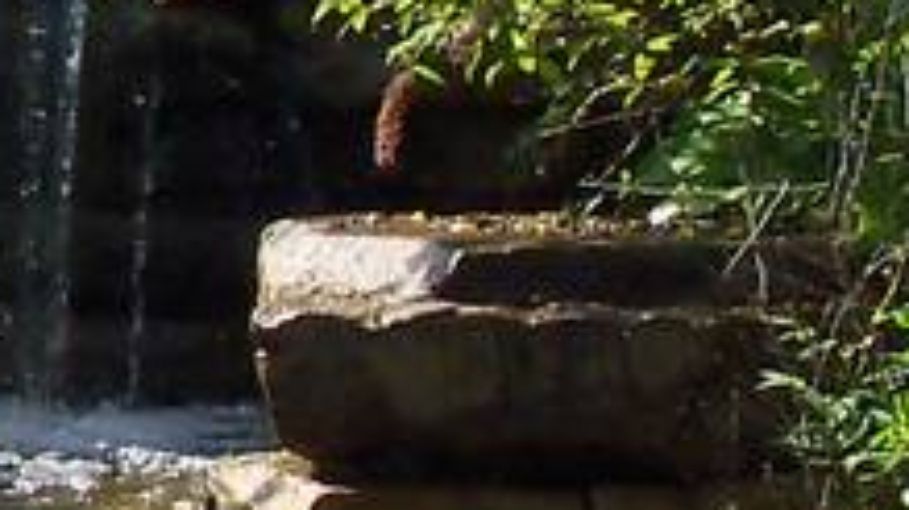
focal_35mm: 279
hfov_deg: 7.6
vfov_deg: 4.3
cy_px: 274
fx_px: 6722
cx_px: -519
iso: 80
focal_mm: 6.3
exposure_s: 1/500
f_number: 3
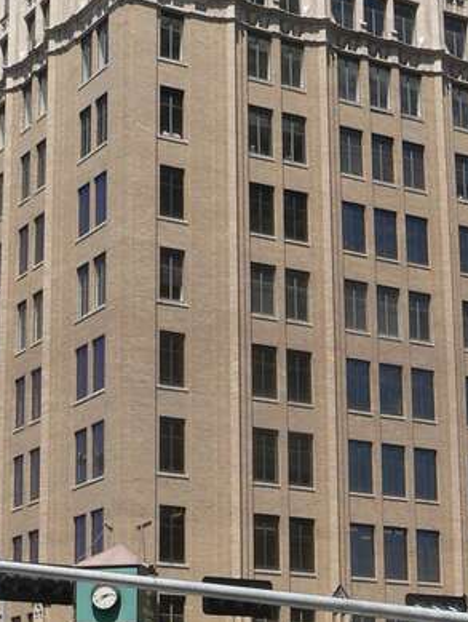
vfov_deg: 26.3
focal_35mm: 74
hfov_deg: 19.9
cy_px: 337
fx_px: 1330
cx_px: 251
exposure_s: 1/500
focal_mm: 6
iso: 80
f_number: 4.6
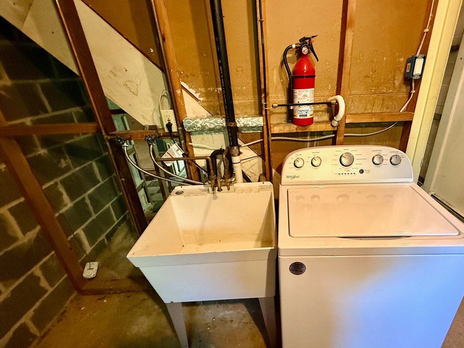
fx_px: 255
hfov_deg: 83.7
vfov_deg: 68.2
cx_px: 277
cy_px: 204
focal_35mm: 19
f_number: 2.2
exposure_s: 1/60
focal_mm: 2.22
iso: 800
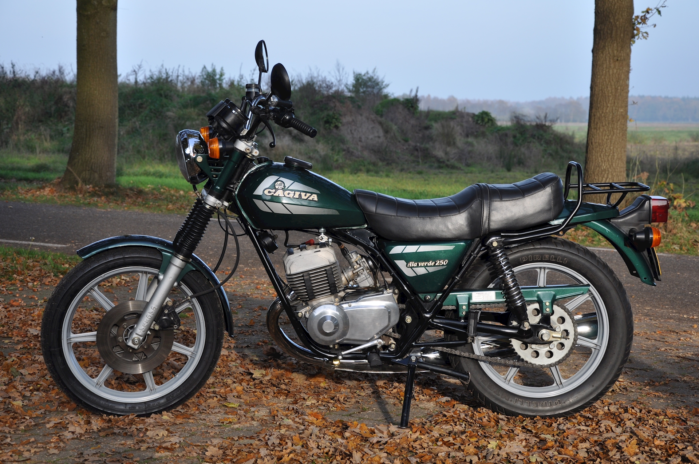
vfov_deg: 18.1
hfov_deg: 27.0
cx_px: 350
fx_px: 1454
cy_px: 232
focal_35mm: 75
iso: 200
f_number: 7.1
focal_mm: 50
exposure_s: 1/250
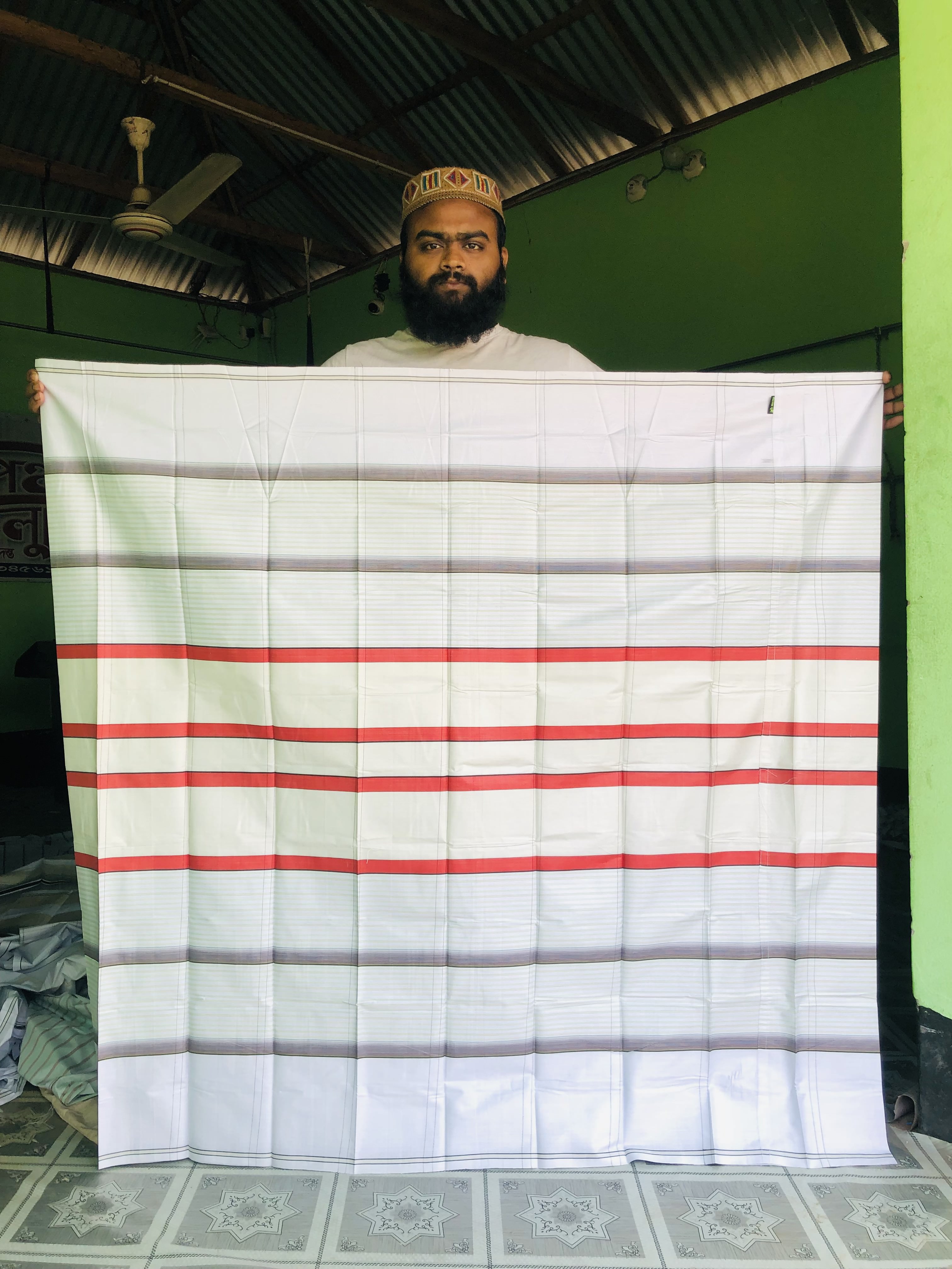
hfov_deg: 49.7
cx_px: 476
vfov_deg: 63.4
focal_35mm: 28
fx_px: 1027
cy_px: 634
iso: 32
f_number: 1.8
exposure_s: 1/120
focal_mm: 4
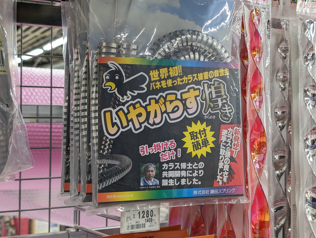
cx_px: 158
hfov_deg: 38.9
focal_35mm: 49
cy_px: 119
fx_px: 448
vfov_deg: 29.7
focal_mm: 6.9
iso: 160
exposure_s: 1/130
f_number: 1.68
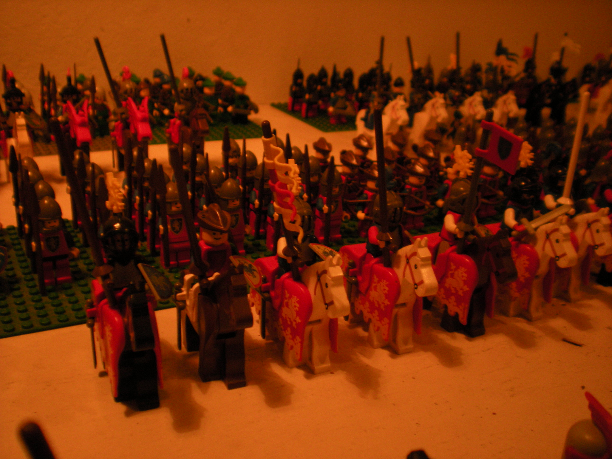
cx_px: 306
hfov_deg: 49.0
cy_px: 230
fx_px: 672
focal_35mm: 38
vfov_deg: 37.7
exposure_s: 1/30
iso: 200
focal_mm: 6.3
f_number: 3.1
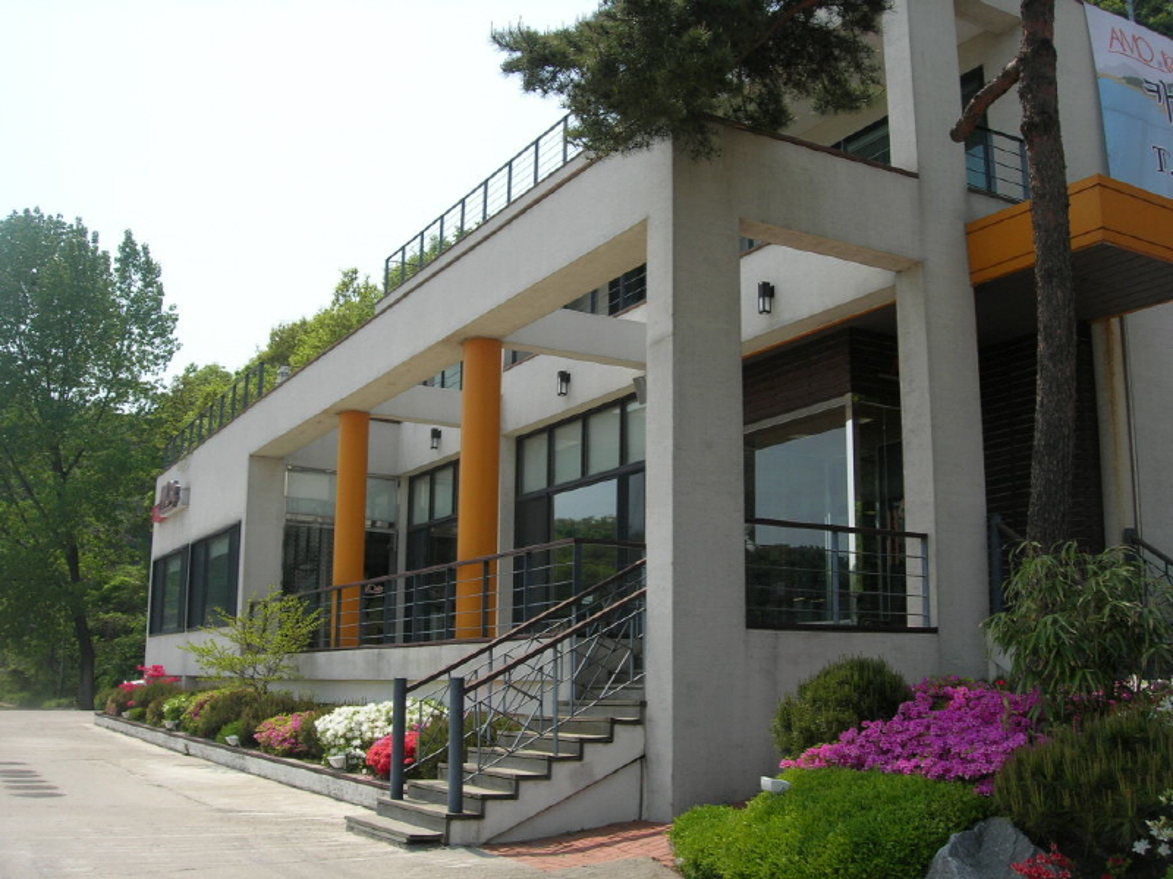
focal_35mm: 38
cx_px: 586
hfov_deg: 49.0
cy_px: 440
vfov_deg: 37.7
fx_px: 1288
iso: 64
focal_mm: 7.8
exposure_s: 1/562
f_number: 4.8
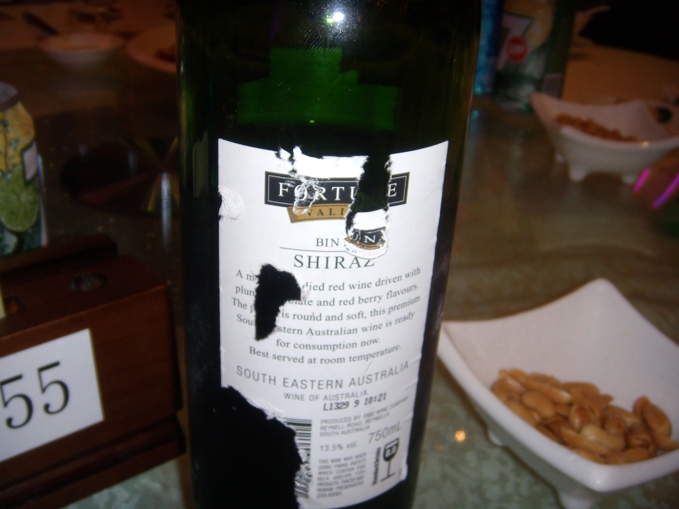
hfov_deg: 49.0
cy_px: 254
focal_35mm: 38
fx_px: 745
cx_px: 340
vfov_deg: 37.7
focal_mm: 6.4
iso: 64
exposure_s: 1/60.2
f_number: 3.5
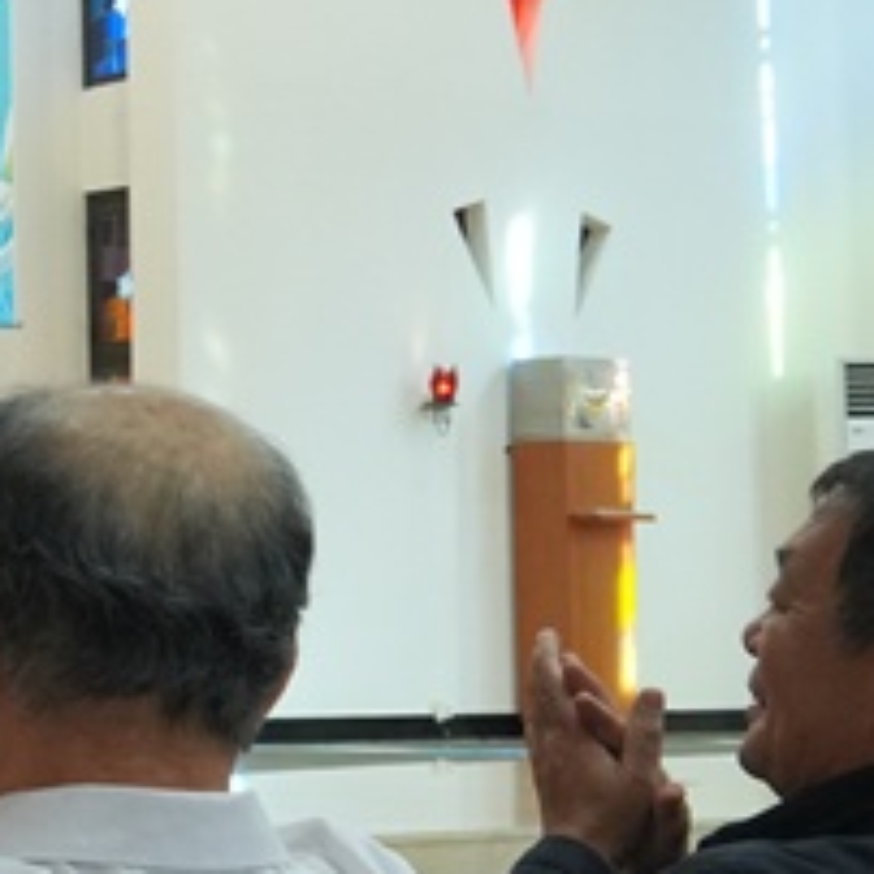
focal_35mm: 106
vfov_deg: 16.4
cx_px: -411
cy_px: 318
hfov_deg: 15.3
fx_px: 3028
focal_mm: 22
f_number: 6.3
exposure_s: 1/100
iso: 2500
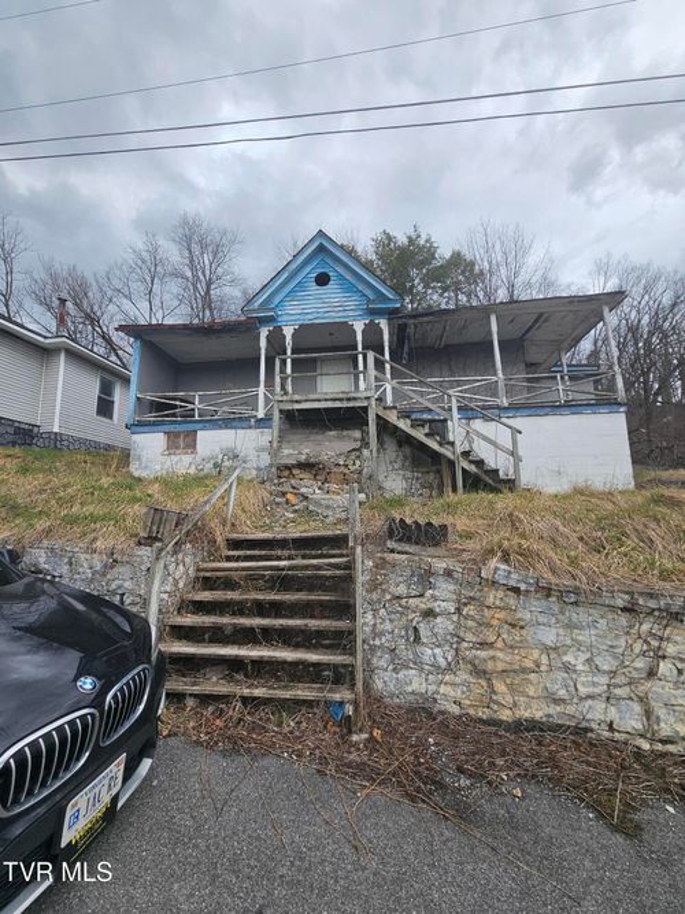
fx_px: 343
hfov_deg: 89.9
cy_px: 457
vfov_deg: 106.2
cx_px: 342
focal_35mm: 13
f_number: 2.2
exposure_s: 1/1242
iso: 50
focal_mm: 2.2
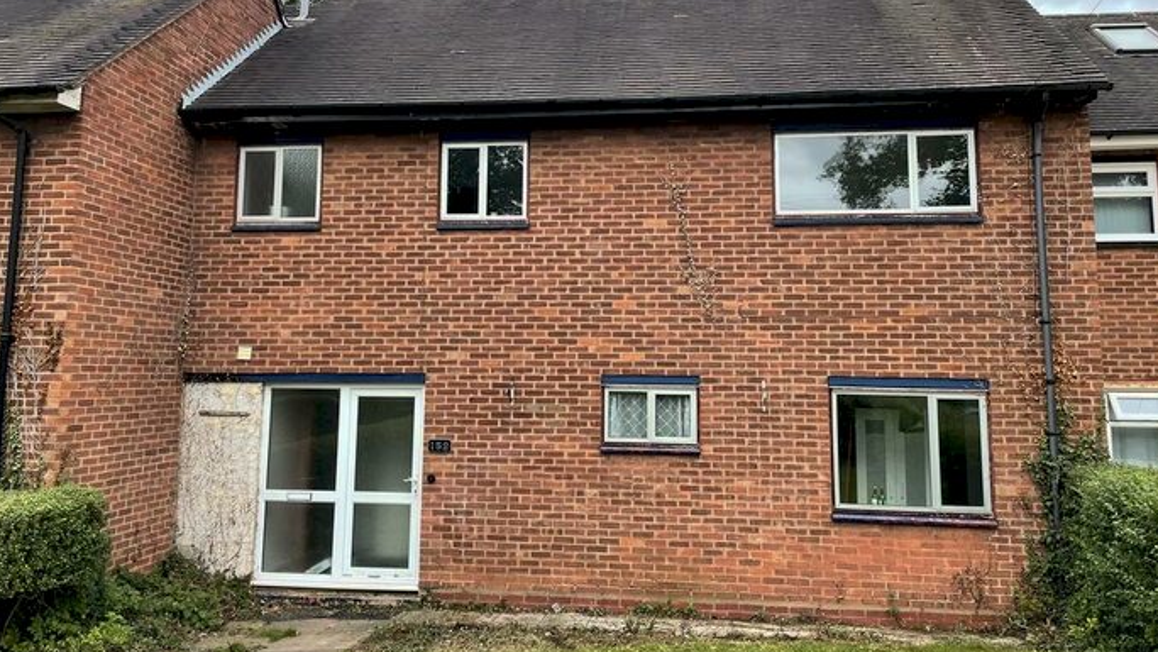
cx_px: 582
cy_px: 277
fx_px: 891
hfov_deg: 66.1
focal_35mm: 29
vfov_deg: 40.1
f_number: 1.6
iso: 32
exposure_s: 1/220
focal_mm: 4.2
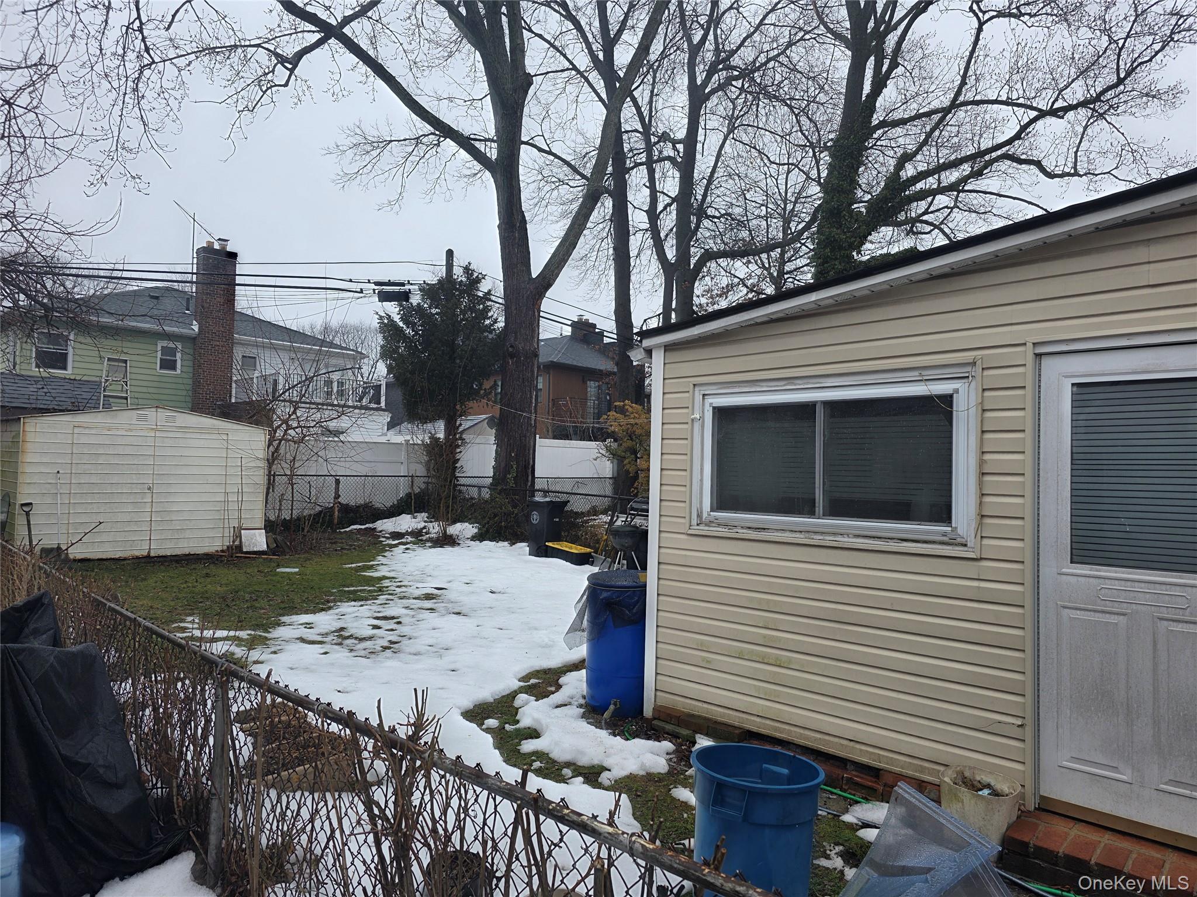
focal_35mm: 23
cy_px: 448
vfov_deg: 58.9
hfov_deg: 73.9
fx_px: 795
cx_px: 598
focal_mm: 6.3
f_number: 1.7
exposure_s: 1/359
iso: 25
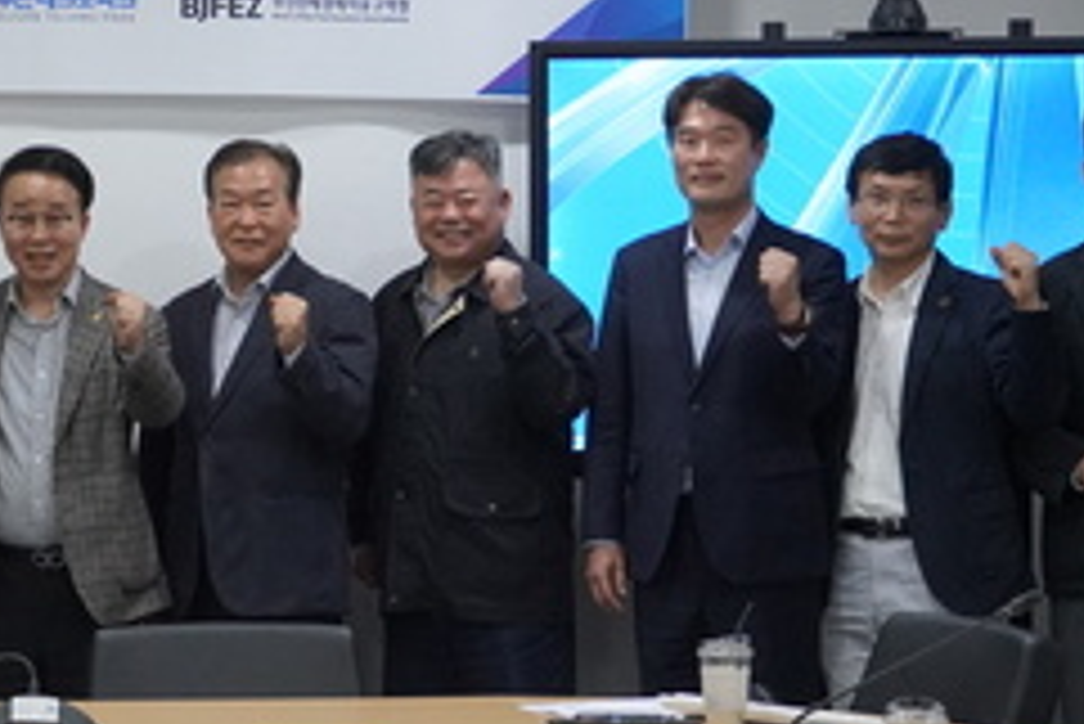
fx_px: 4433
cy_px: 209
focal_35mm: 147
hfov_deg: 13.8
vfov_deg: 9.3
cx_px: 49
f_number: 5
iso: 2000
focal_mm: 43
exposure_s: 1/160
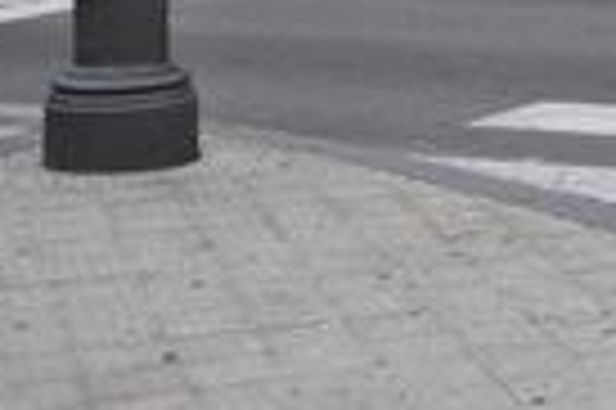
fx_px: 2239
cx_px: 859
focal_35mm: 131
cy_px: -203
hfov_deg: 14.8
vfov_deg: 10.1
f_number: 4.5
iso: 400
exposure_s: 1/80
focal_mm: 28
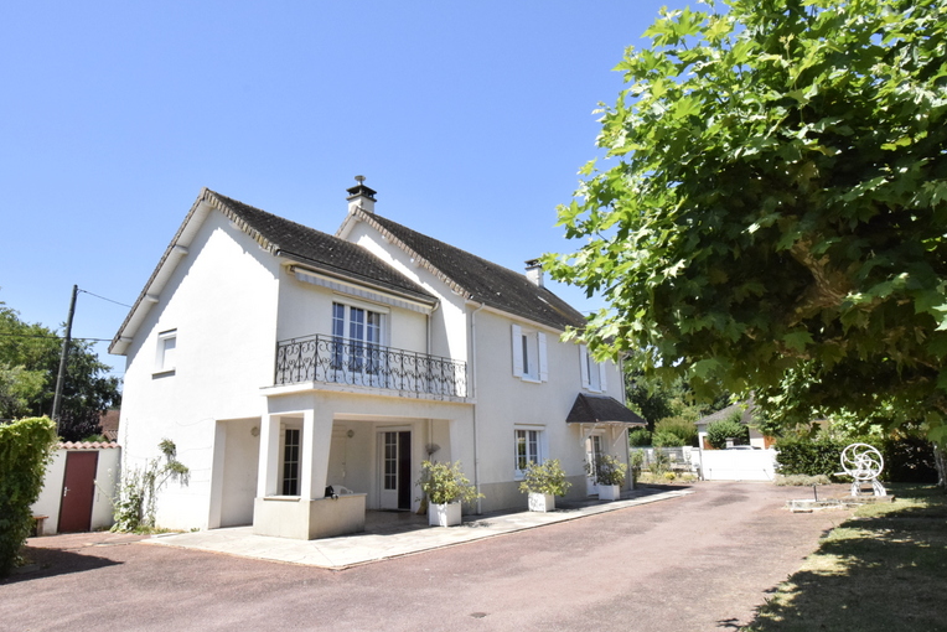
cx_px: 466
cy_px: 323
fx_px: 579
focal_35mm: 22
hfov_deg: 78.6
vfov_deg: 57.3
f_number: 16
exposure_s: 1/1000
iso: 2500
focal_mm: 14
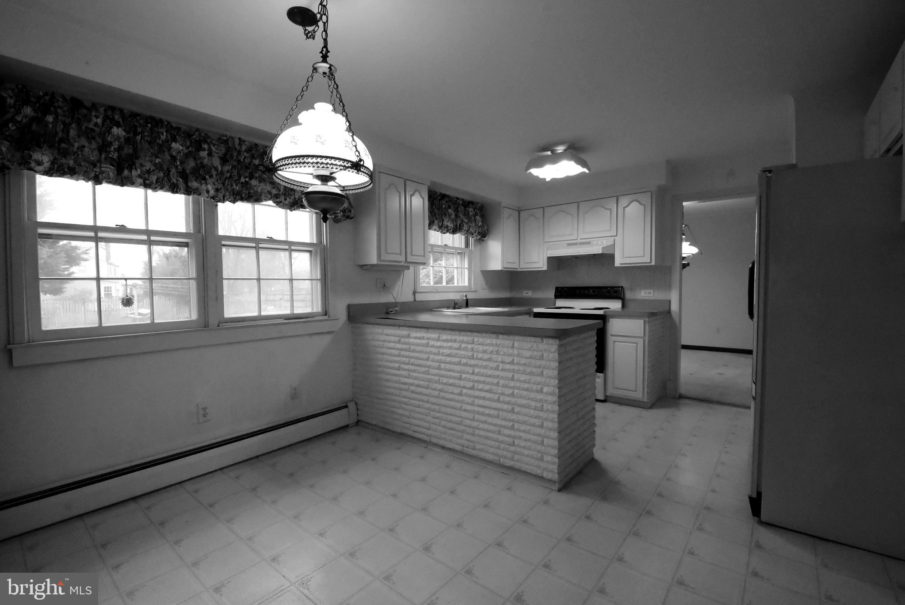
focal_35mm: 15
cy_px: 302
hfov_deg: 100.4
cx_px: 452
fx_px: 377
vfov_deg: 77.4
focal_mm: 10
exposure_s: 1/125
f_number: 11
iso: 6400
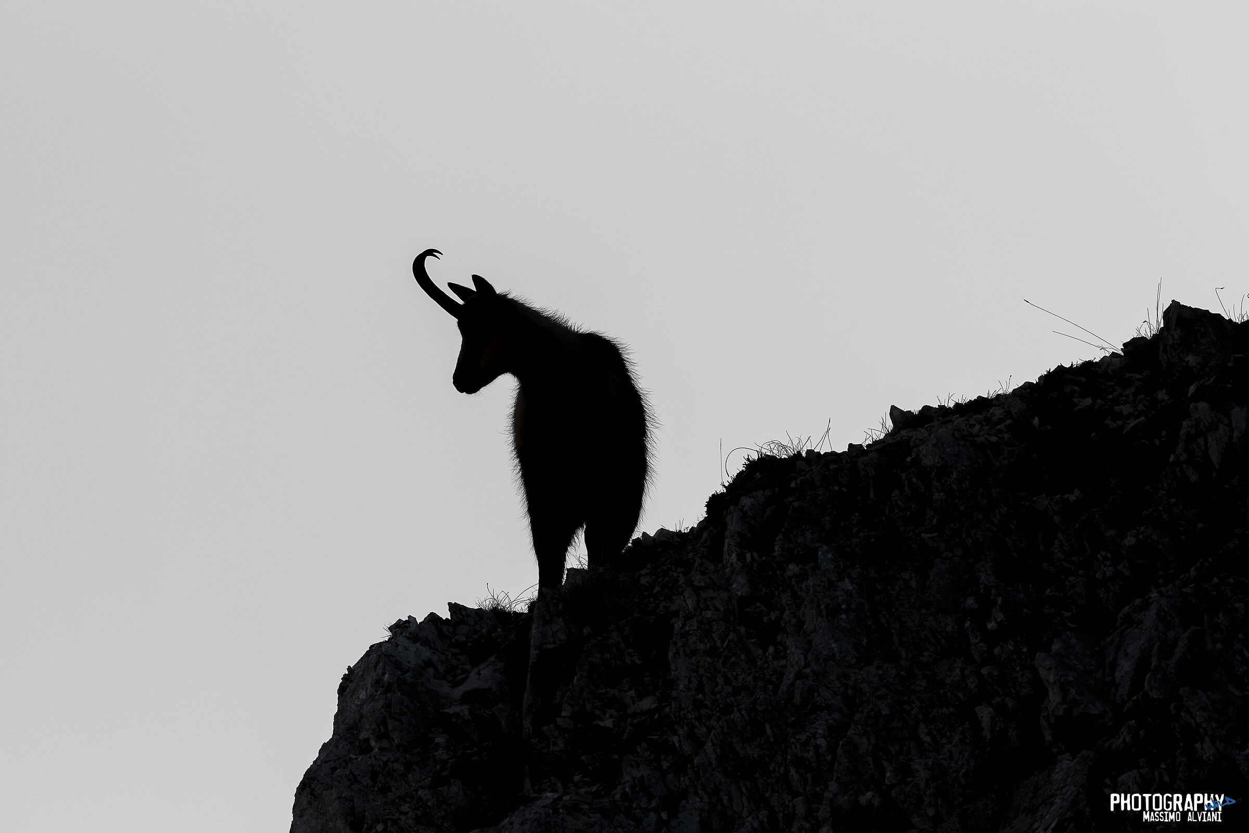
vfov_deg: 1.8
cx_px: 624
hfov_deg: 2.7
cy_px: 416
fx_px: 26019
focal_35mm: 750
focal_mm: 500
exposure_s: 1/1250
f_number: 5.6
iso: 100
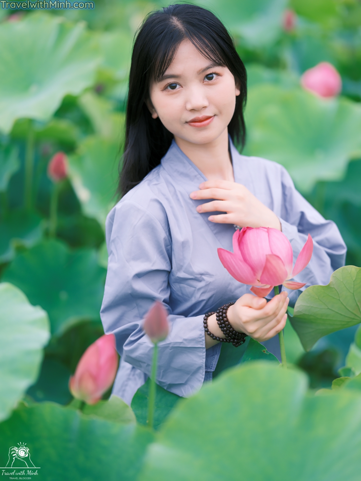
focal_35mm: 87
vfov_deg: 22.5
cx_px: 180
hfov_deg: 17.0
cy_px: 240
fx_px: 1210
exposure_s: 1/350
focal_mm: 110
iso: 200
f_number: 2
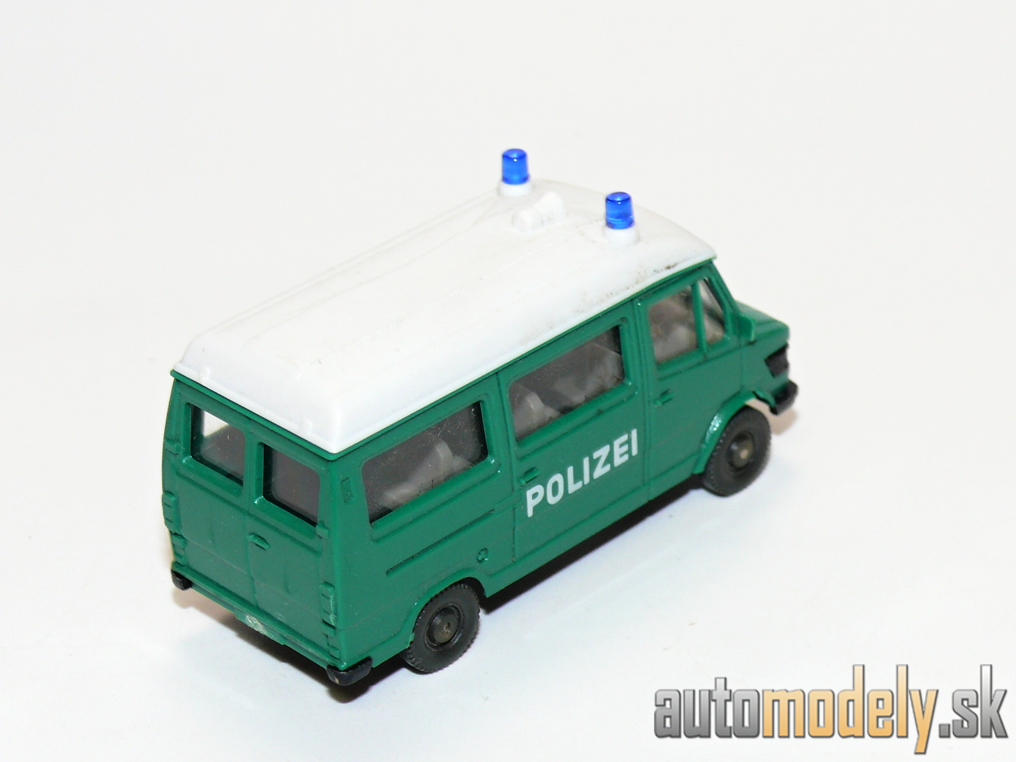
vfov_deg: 13.5
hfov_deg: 17.9
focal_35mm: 110
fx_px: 3229
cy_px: 381
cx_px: 508
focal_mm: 14
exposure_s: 1/30
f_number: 4
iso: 100
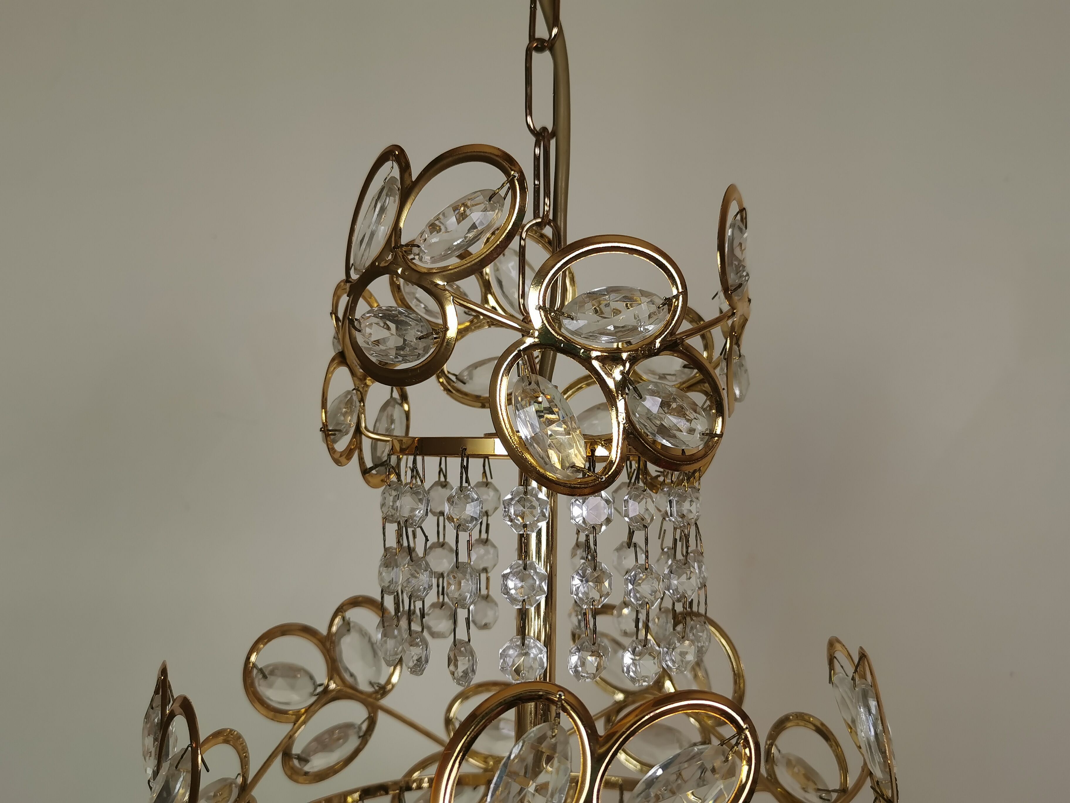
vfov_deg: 42.9
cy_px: 402
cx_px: 535
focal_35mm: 33
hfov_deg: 55.4
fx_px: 1020
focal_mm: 5.58
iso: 50
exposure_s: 1/104
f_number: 1.8
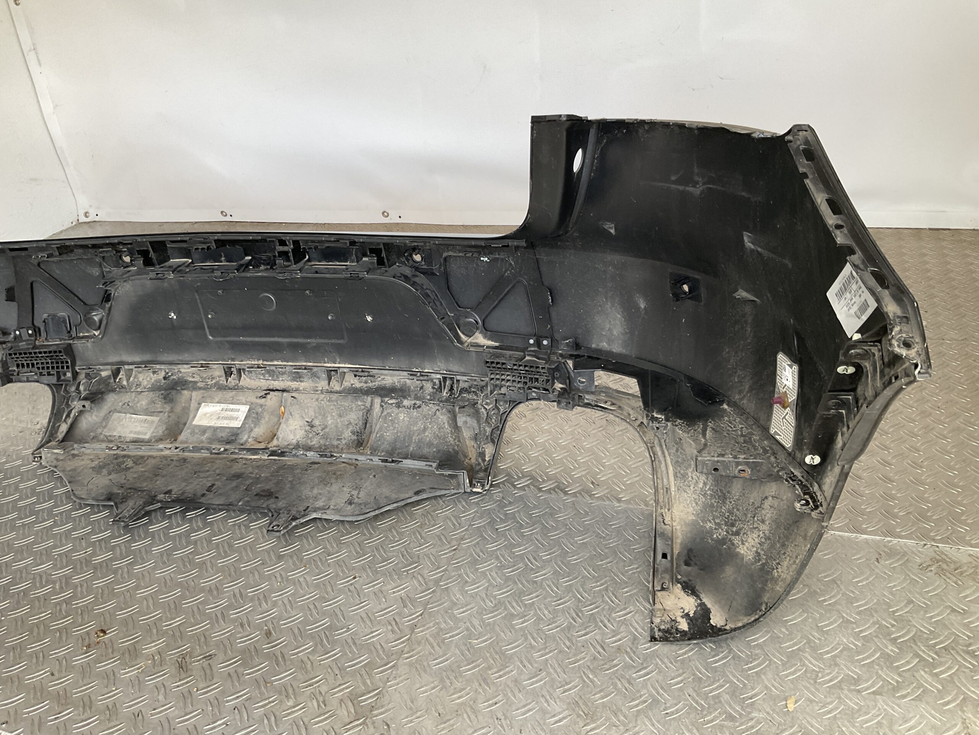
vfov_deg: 48.2
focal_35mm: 29
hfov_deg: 61.7
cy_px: 368
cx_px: 490
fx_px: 820
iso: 50
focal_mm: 3
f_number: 1.8
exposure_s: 1/120
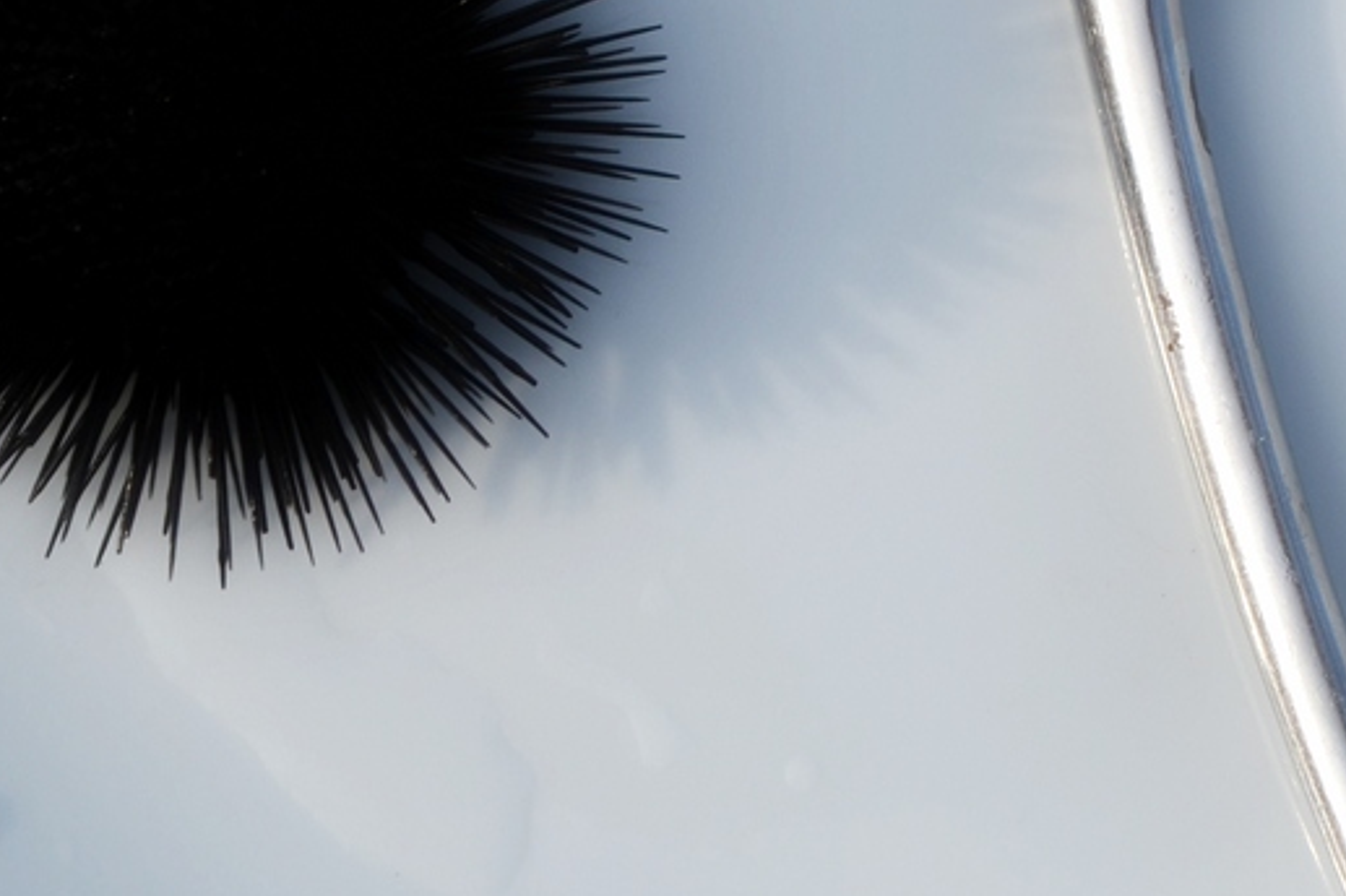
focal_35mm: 195
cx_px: 872
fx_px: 7286
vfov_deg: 7.0
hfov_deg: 10.5
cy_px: -66
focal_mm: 48
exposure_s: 1/500
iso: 200
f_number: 7.1
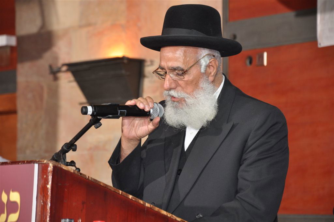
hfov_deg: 13.1
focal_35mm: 158
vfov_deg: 8.7
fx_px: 1459
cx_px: 167
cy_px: 111
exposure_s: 1/100
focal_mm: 105
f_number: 6.3
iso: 500
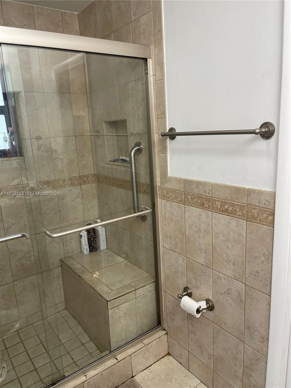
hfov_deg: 53.1
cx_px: 146
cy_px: 194
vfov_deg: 67.3
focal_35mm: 26
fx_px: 291
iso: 125
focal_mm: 5.1
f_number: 1.6
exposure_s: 1/120
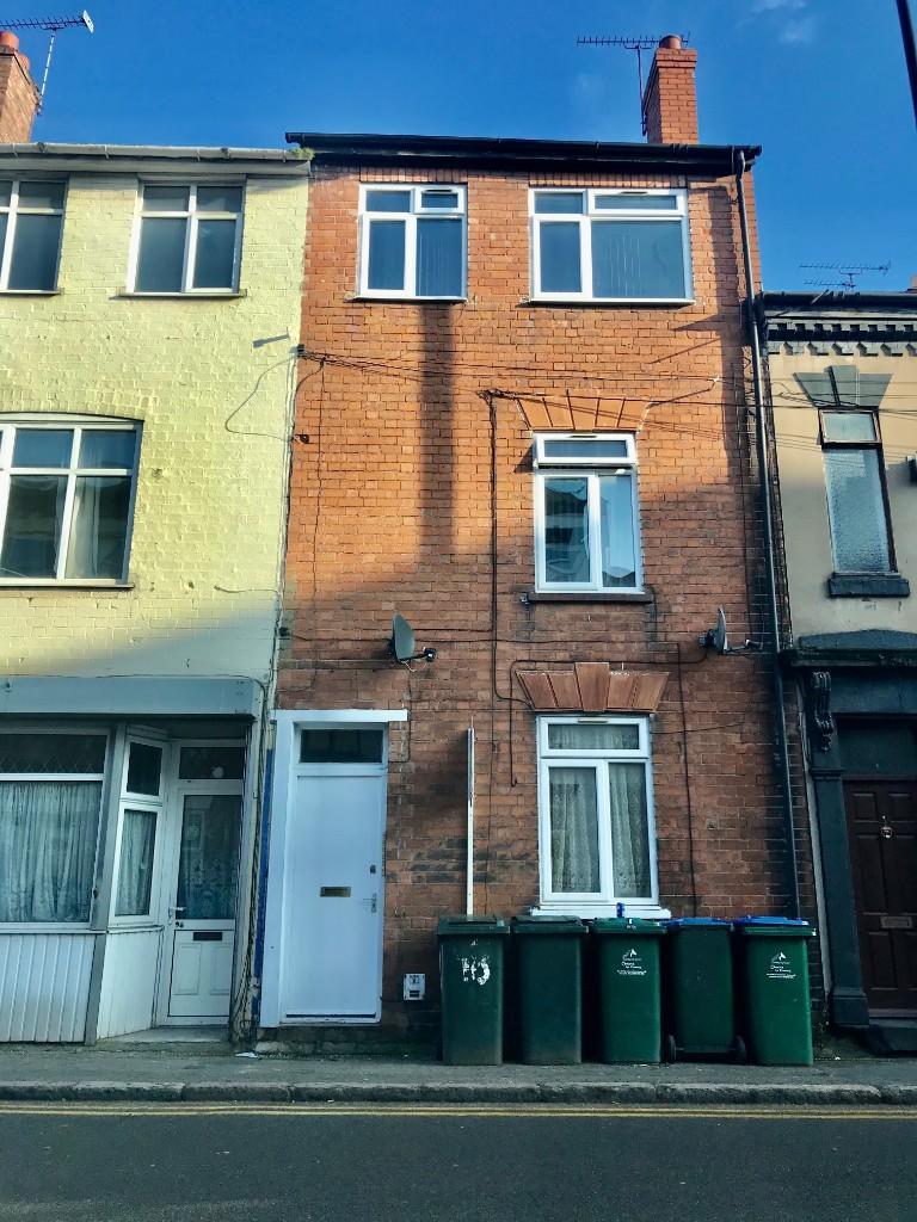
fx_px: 989
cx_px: 458
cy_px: 611
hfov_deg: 49.7
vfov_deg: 63.4
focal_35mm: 28
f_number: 1.8
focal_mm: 3.99
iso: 20
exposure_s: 1/556
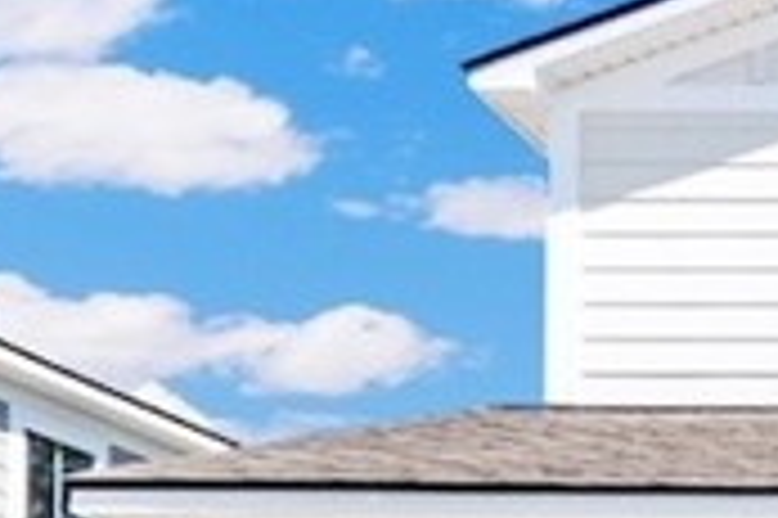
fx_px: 2029
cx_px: 1659
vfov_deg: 13.6
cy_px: 795
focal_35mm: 94
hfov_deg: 15.8
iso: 500
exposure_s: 1/4000
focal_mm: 10
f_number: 4.5
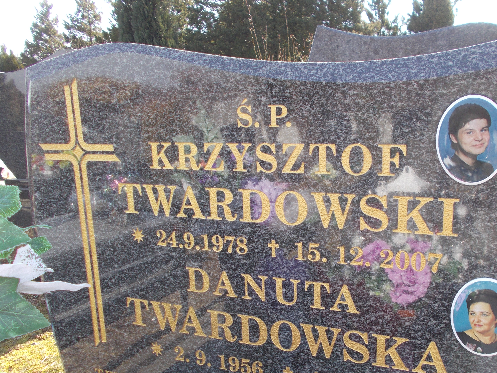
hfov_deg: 50.9
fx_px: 517
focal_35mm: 36
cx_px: 306
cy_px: 250
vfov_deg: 39.2
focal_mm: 4.6
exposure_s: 1/160
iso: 80
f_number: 3.2
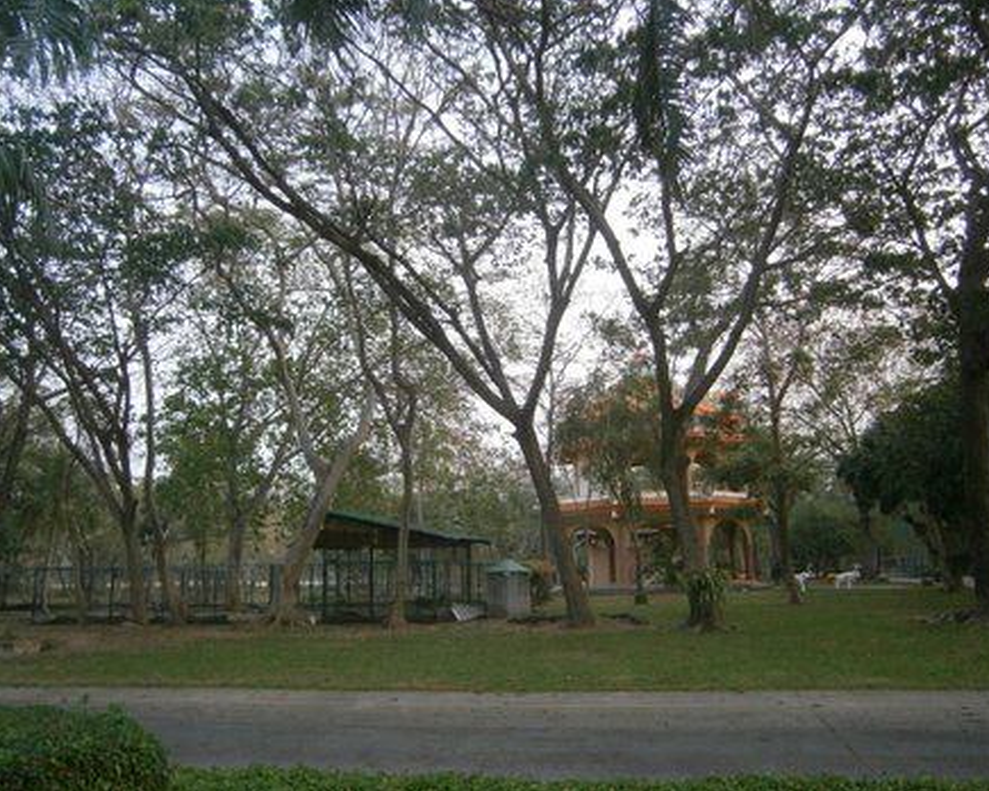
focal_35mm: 28
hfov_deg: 62.2
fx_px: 820
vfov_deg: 51.5
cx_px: 471
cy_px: 393
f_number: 2.8
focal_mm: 4.7
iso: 320
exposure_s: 1/250
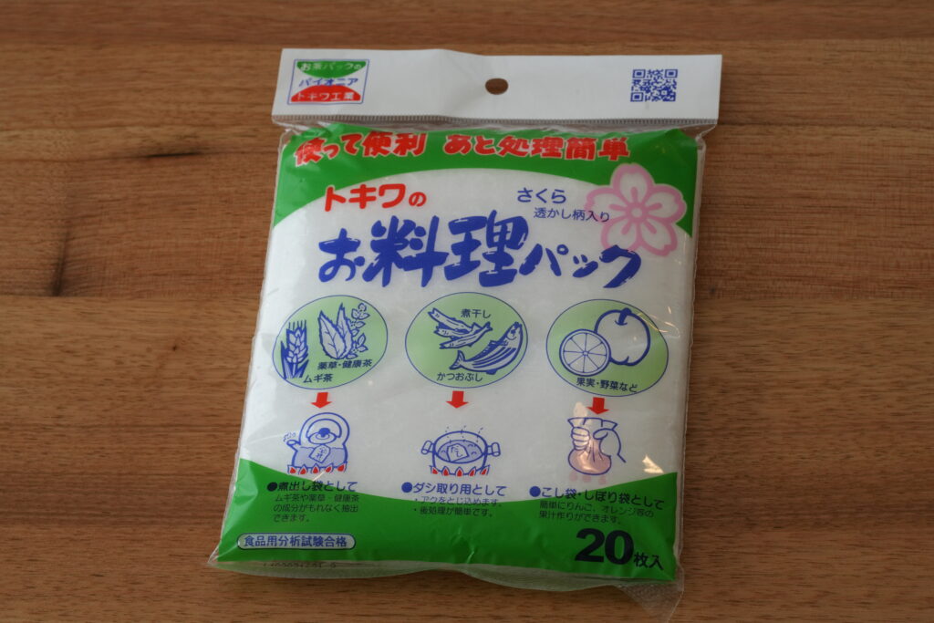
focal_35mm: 105
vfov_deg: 13.0
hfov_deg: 19.5
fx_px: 2724
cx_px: 467
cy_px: 312
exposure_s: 1/125
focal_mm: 105
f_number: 14
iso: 1600
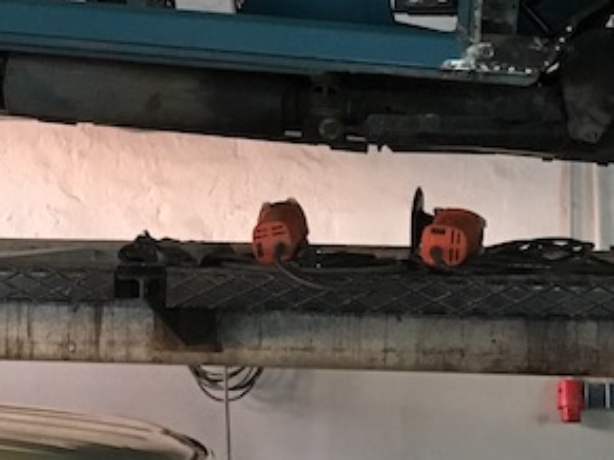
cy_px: 61
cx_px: 181
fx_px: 1808
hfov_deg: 19.2
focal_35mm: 102
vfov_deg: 14.4
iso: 200
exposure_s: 1/25
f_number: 2.2
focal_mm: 4.15
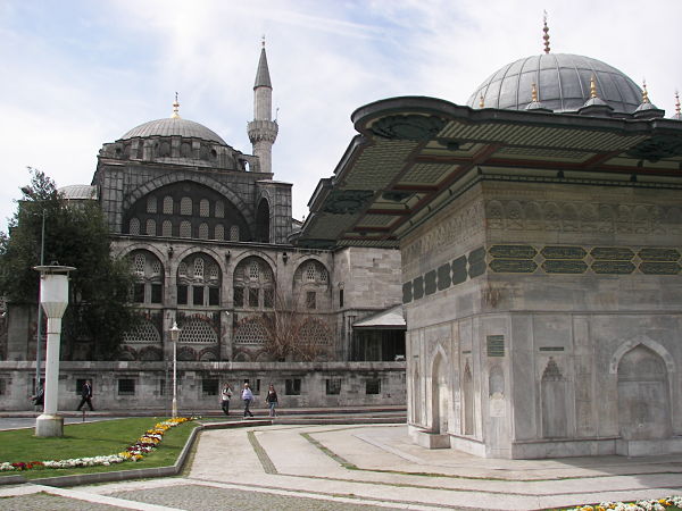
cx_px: 341
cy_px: 256
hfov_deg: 51.4
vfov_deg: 39.7
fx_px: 709
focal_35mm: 36
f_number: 4
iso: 50
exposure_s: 1/640
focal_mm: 6
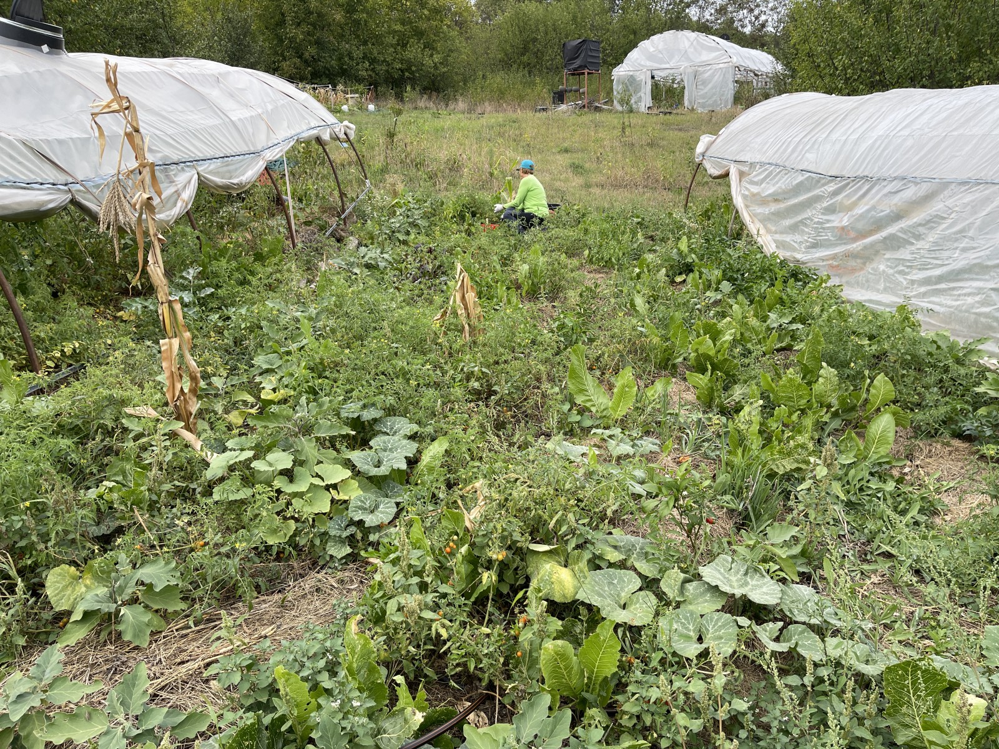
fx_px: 721
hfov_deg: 69.4
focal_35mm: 25
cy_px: 374
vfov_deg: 54.9
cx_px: 500
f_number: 1.6
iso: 32
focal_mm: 5.1
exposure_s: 1/824
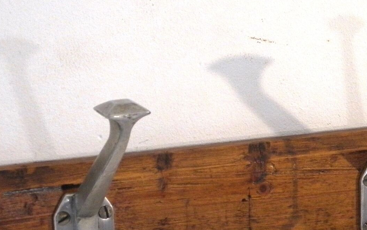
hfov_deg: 14.6
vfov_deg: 9.3
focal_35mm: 140
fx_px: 1400
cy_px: 233
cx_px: 397
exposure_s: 1/30
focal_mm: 9.7
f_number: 4.1
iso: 200
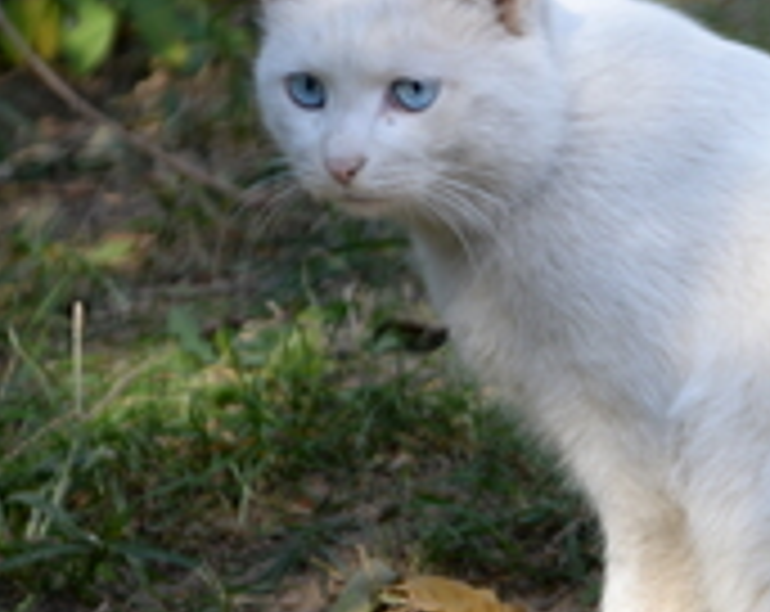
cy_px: 180
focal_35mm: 234
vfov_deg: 6.6
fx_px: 5320
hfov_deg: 8.2
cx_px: 716
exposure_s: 1/200
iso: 400
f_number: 4.5
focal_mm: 85
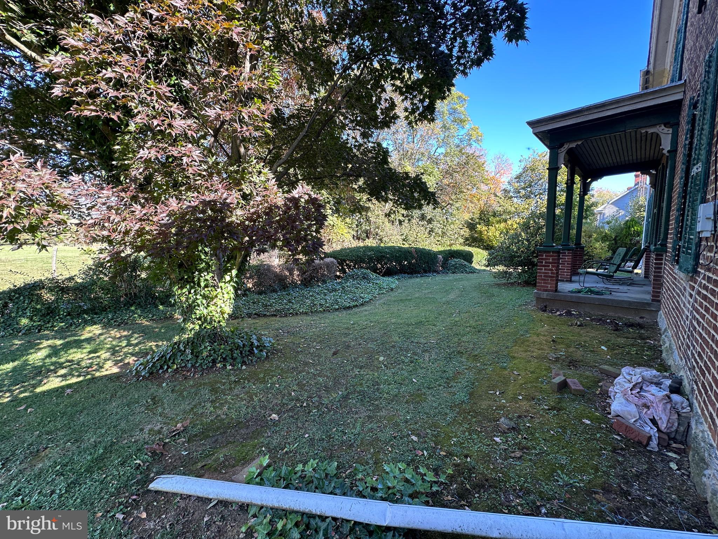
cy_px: 270
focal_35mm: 14
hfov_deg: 102.1
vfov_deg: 85.7
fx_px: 290
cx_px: 359
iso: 40
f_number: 2.2
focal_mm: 2.22
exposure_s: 1/99
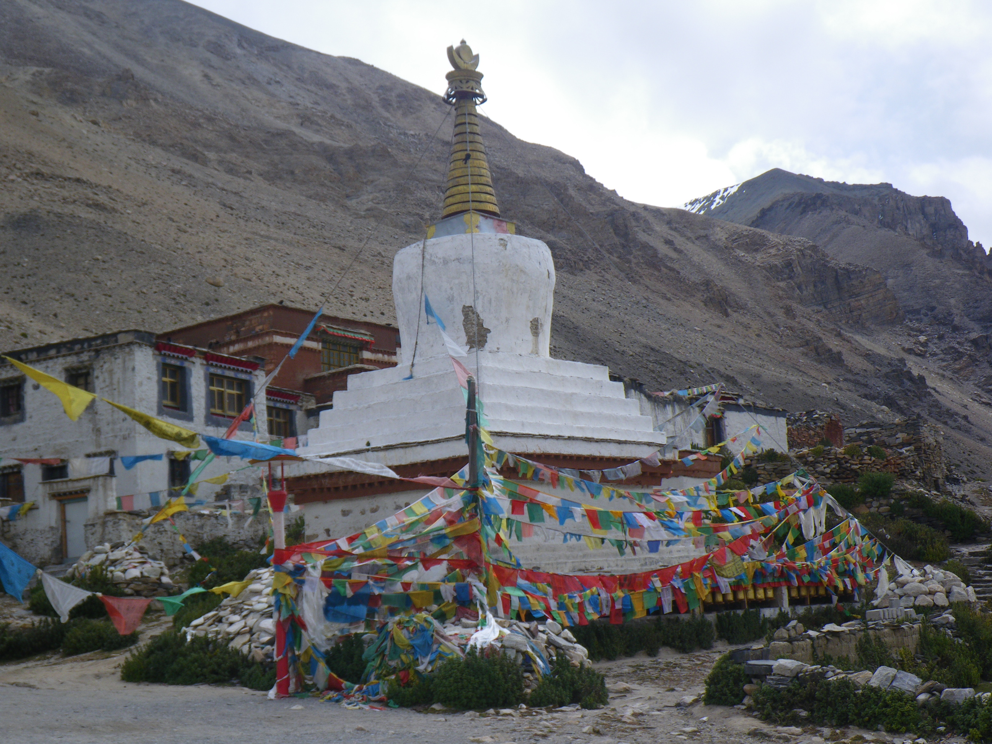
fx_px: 1462
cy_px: 372
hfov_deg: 37.5
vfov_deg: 28.6
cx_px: 496
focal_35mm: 51
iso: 50
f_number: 5.3
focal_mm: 9.1
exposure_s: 1/320
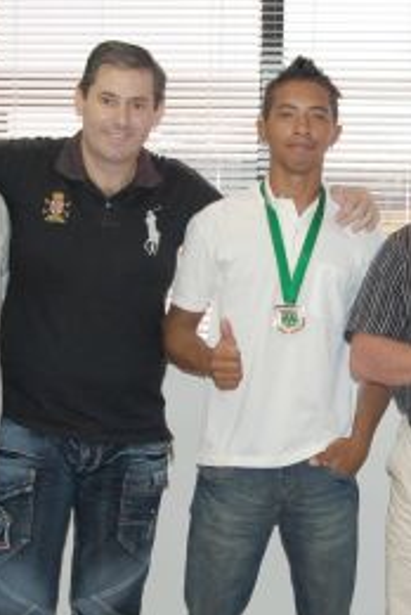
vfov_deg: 33.4
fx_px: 1025
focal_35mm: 60
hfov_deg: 22.5
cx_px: 309
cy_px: 310
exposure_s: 1/60
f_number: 4
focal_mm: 26
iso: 400
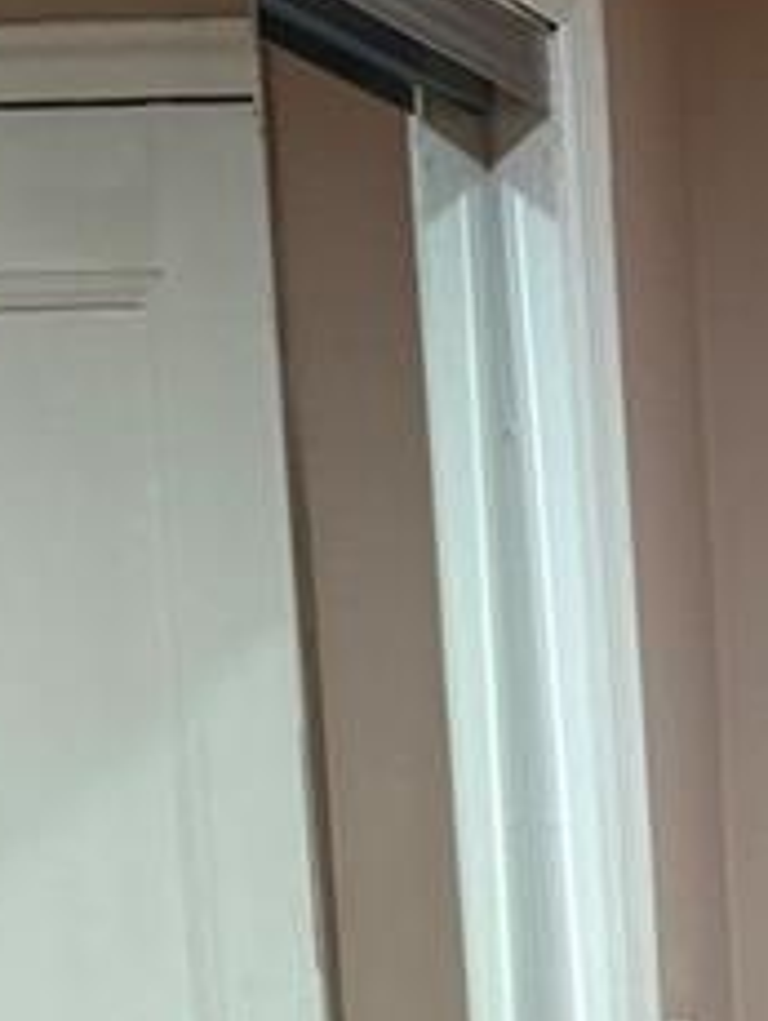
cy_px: 1714
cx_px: 1496
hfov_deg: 8.8
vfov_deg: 11.6
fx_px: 4724
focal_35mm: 160
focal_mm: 6.76
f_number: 1.78
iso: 200
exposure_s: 1/120
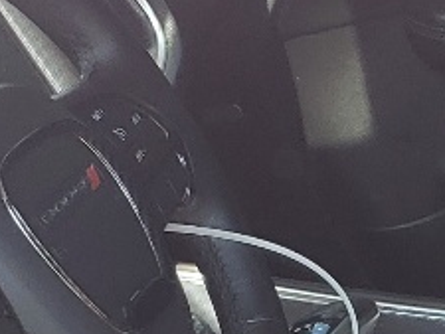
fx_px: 2380
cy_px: 593
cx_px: 560
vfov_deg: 7.8
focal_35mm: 185
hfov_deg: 10.5
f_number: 1.5
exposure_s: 1/500
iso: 50
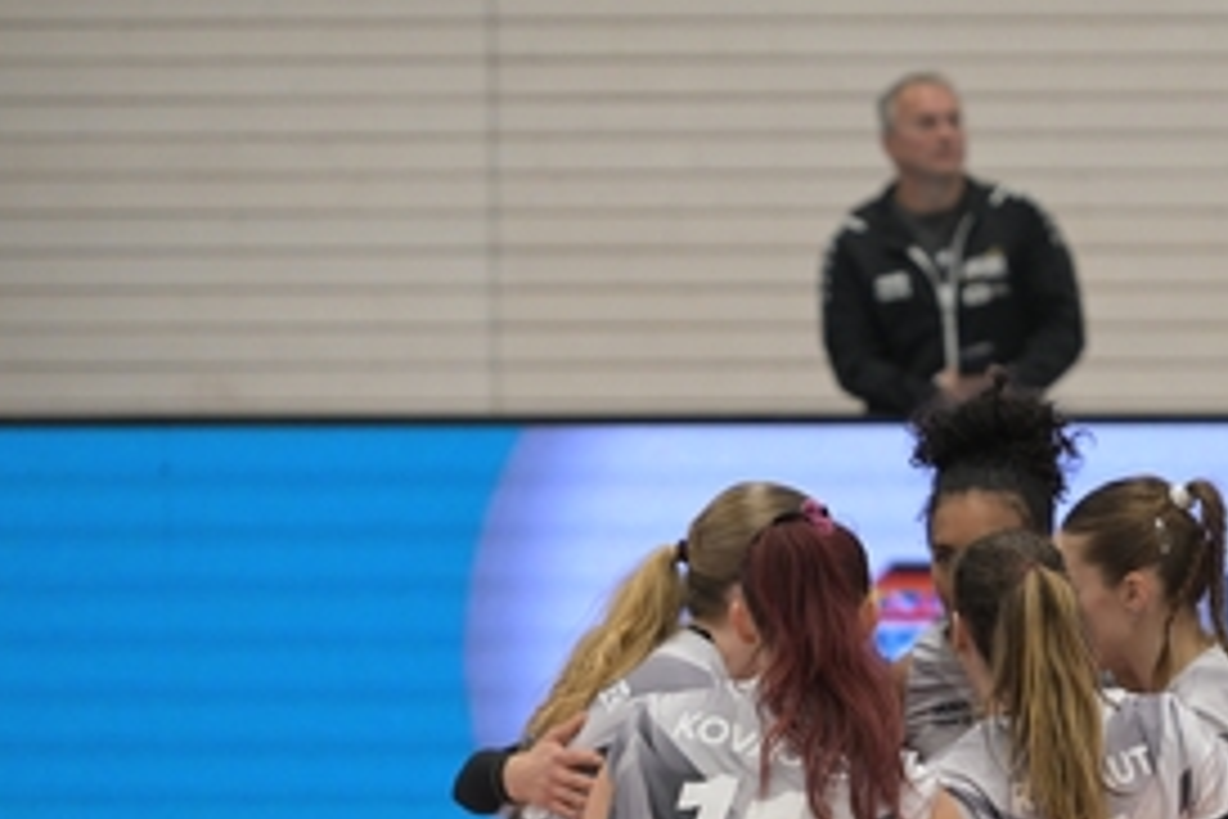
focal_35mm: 352
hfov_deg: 5.8
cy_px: 886
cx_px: 976
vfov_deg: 3.9
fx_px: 12006
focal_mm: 160
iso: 2000
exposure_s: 1/500
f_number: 3.5
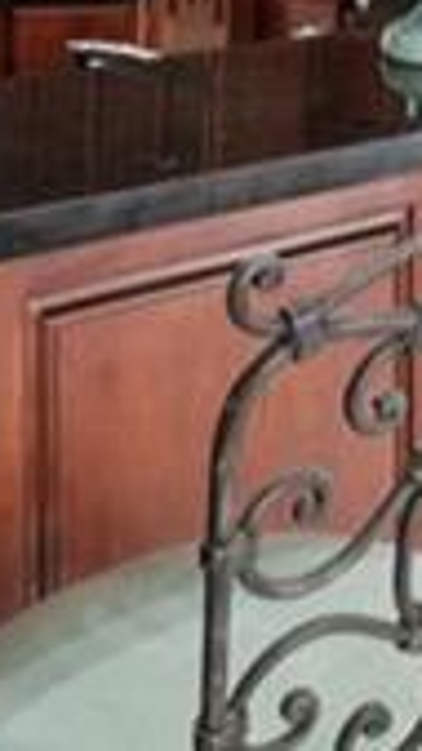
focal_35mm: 89
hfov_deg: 12.6
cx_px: 724
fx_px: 1771
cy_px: -153
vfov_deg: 22.1
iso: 320
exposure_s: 1/10
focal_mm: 14
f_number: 8
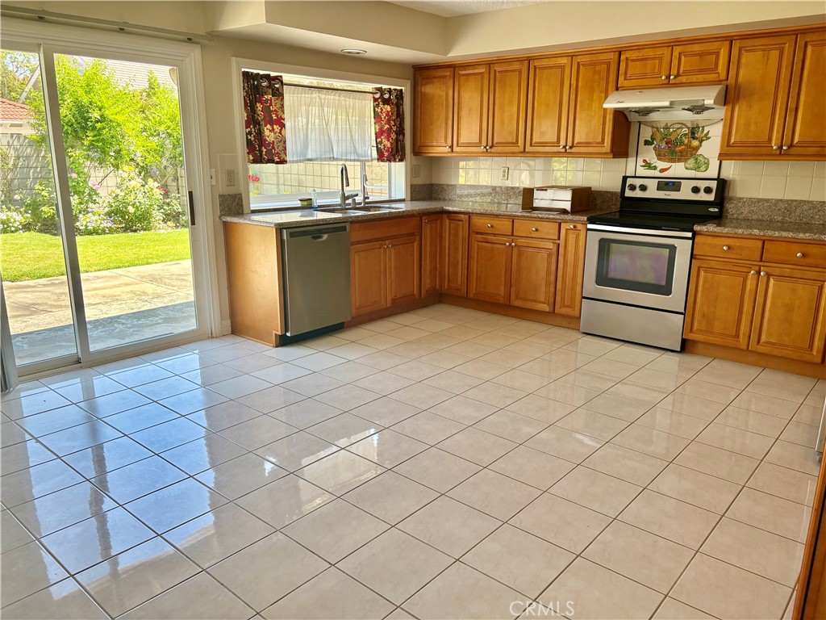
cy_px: 310
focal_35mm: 26
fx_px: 620
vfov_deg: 53.1
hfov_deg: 67.3
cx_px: 413
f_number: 1.6
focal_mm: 5.96
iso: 64
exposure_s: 1/234
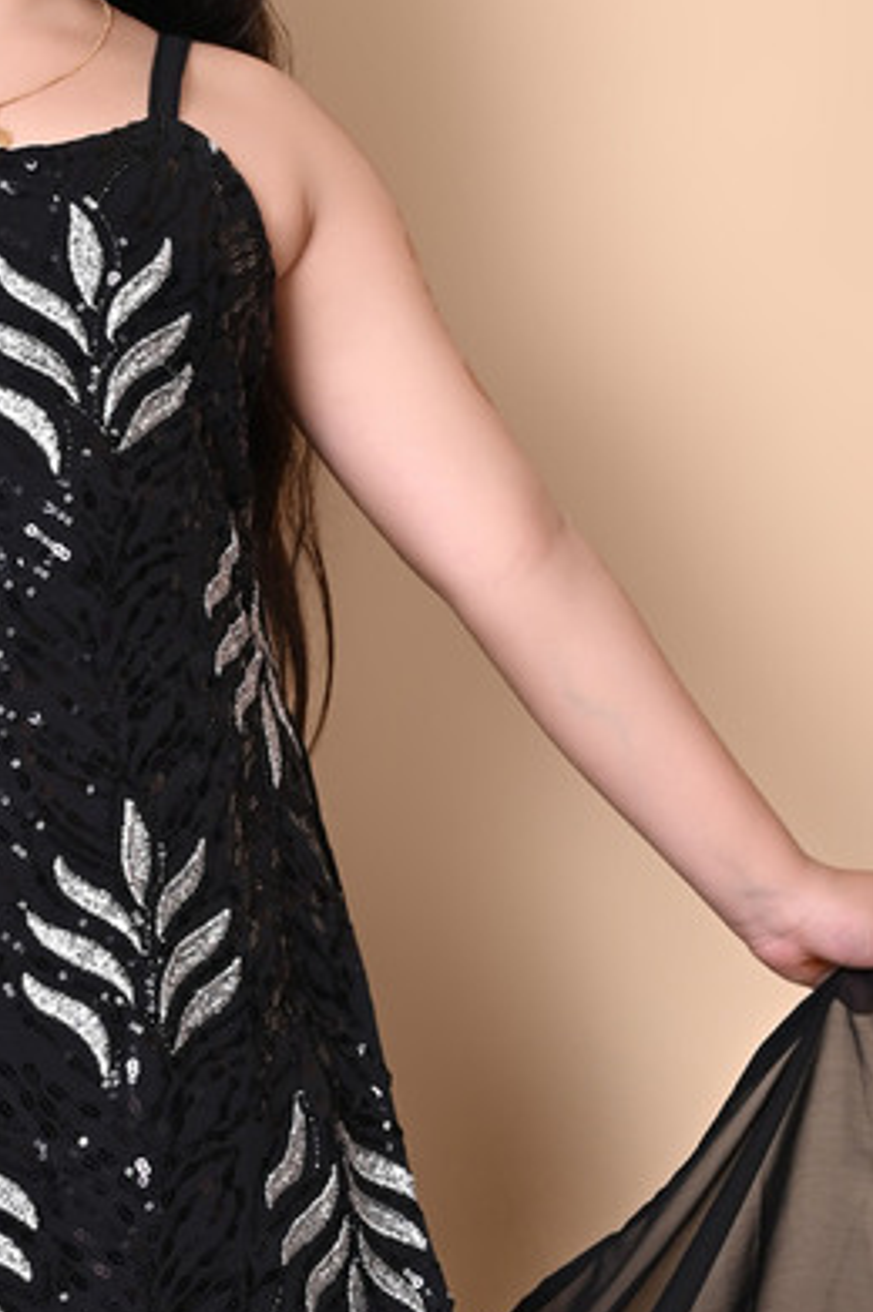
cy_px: 997
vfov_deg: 11.5
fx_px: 6522
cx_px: 8
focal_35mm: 179
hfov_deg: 7.6
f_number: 11
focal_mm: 70
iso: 320
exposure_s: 1/160
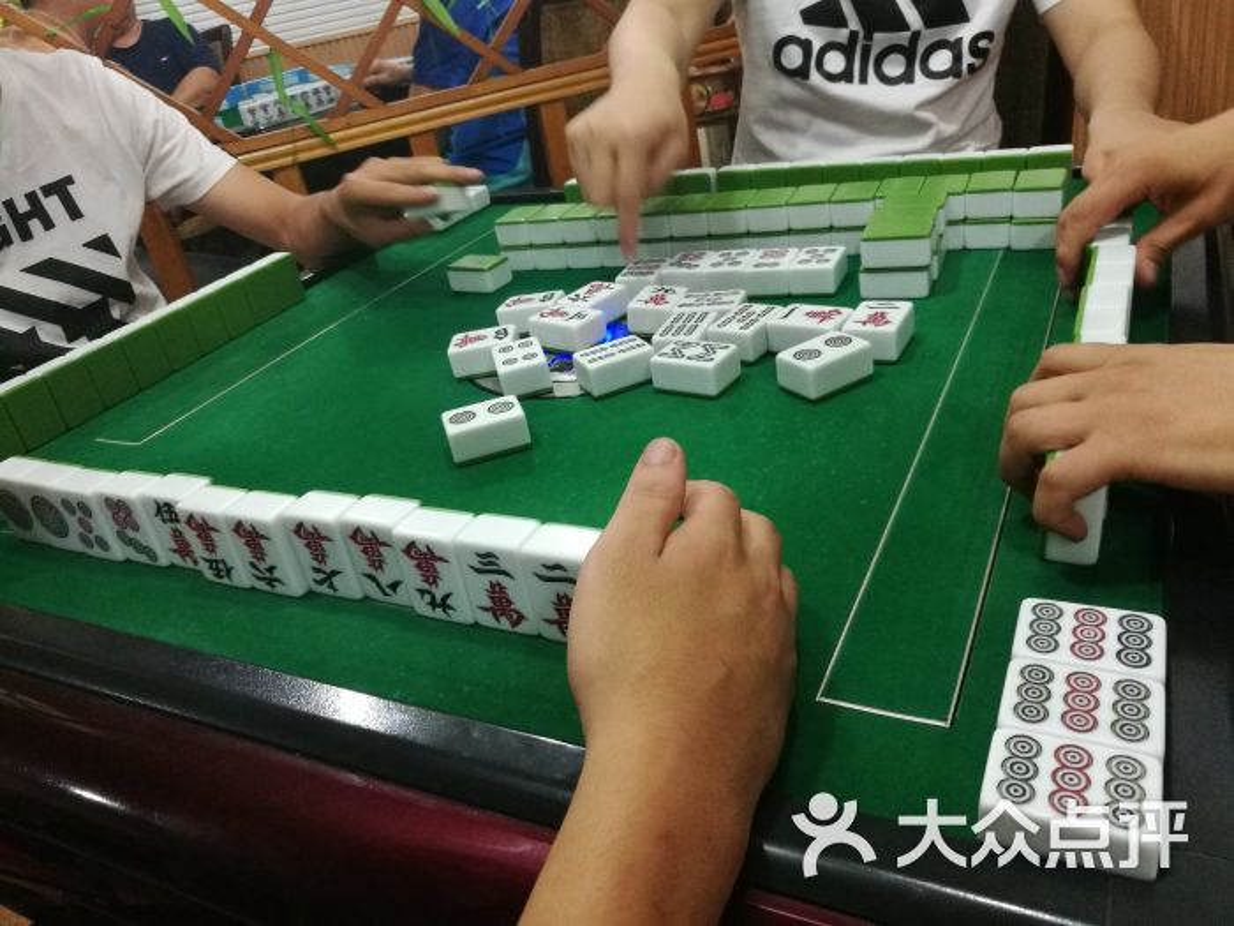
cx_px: 617
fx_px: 963
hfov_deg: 65.3
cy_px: 463
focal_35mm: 27
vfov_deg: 51.4
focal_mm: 4.5
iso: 400
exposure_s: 1/33.3
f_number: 2.2
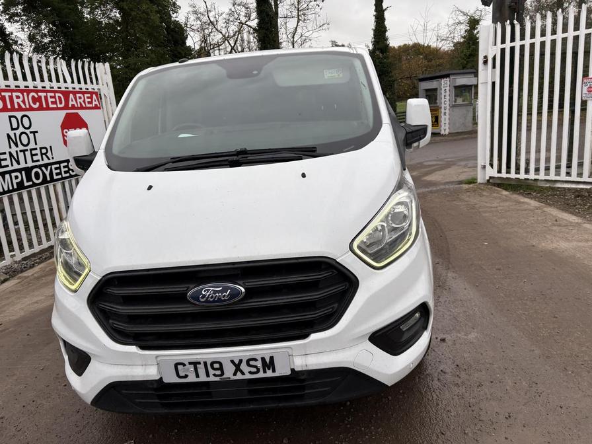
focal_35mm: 26
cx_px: 296
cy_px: 222
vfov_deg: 53.1
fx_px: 445
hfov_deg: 67.3
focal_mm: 5.96
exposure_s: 1/667
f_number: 1.6
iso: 50
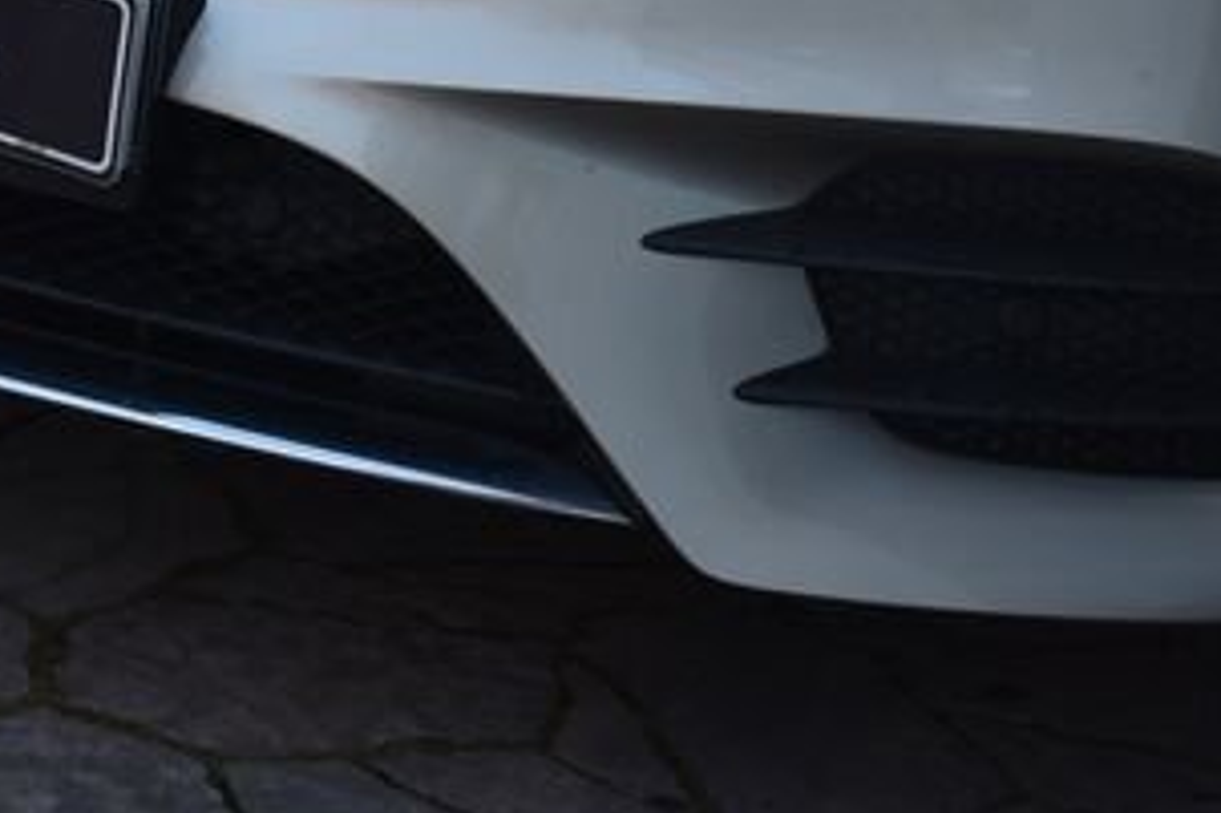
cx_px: 546
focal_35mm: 163
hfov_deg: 12.6
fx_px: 5525
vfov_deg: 8.2
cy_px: -514
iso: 500
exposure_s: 1/160
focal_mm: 48
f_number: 6.3
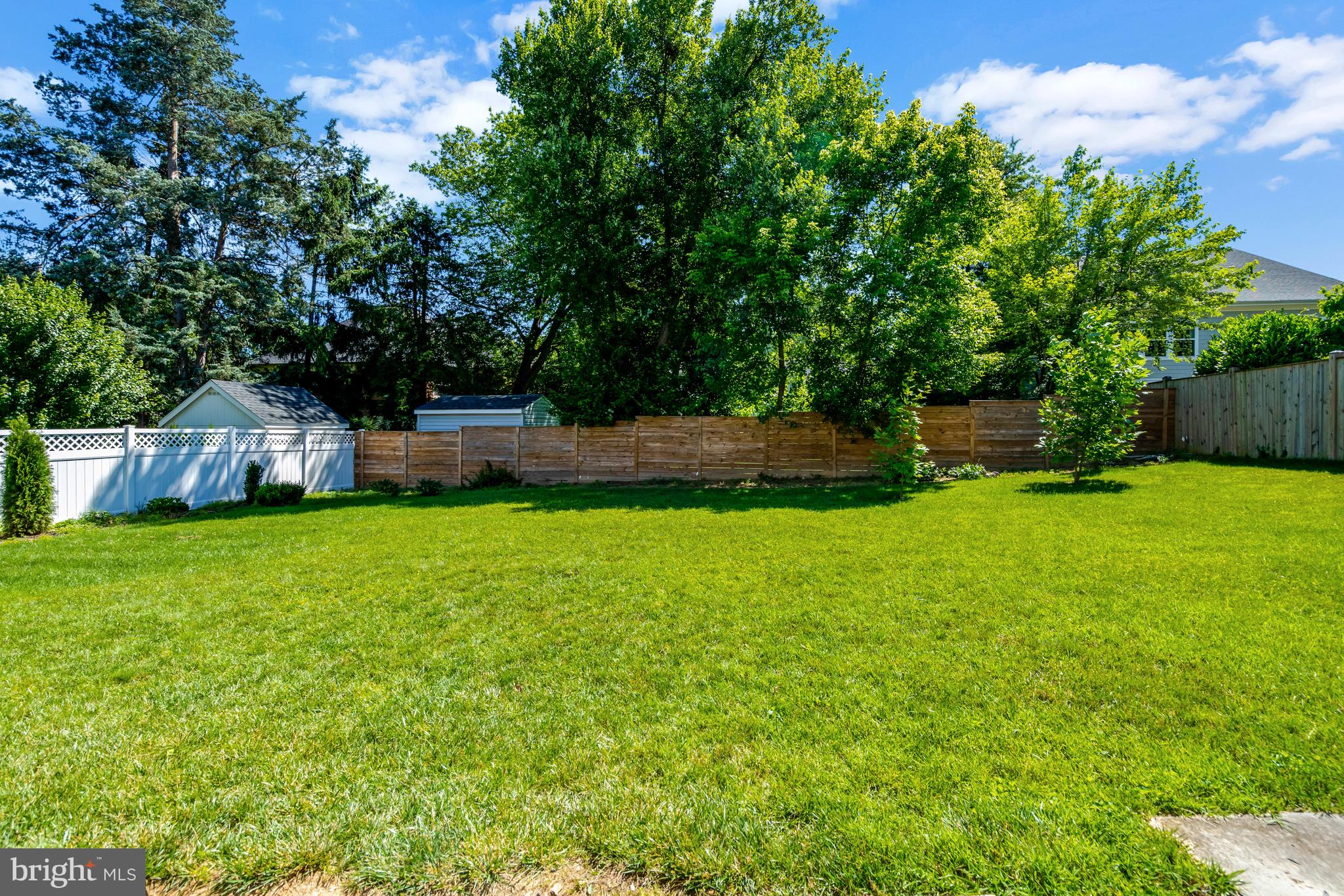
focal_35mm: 16
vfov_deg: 73.7
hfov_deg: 96.7
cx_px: 672
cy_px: 448
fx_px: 597
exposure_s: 1/800
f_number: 8
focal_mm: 16
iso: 1250
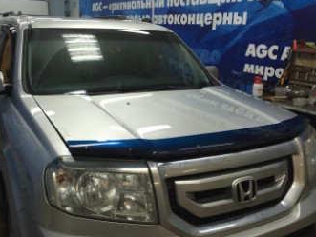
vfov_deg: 40.8
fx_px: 320
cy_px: 121
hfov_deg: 52.3
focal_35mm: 35
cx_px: 132
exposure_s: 1/33
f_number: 2.2
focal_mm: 4.15
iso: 80
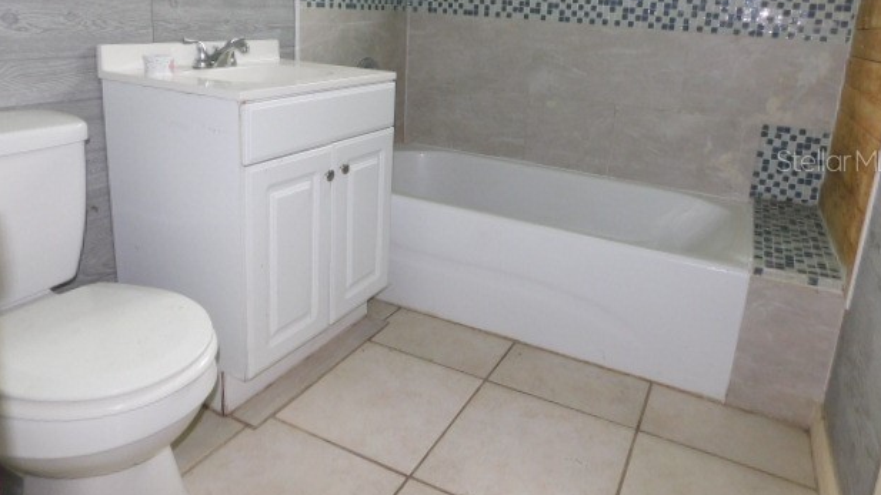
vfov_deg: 43.7
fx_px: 607
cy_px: 160
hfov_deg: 71.9
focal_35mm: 26
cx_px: 454
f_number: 3
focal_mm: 4
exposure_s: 1/30
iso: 200
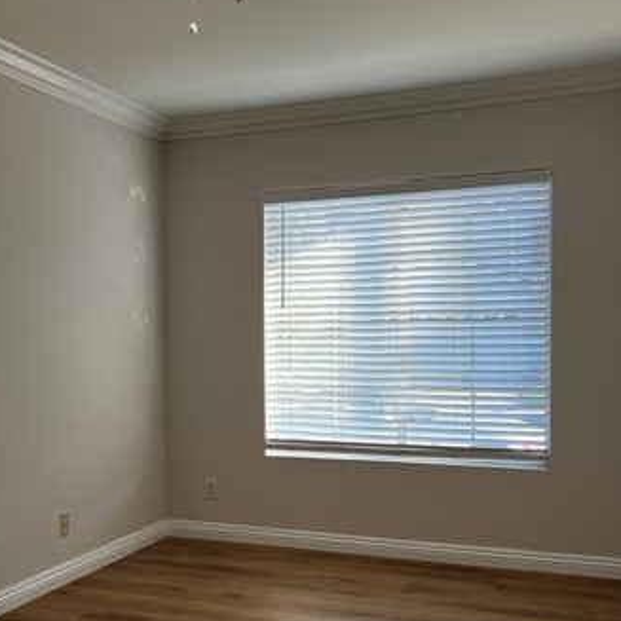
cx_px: 188
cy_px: 368
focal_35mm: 45
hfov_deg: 37.0
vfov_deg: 37.4
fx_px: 913
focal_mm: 5.7
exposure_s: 1/120
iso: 80
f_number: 1.5
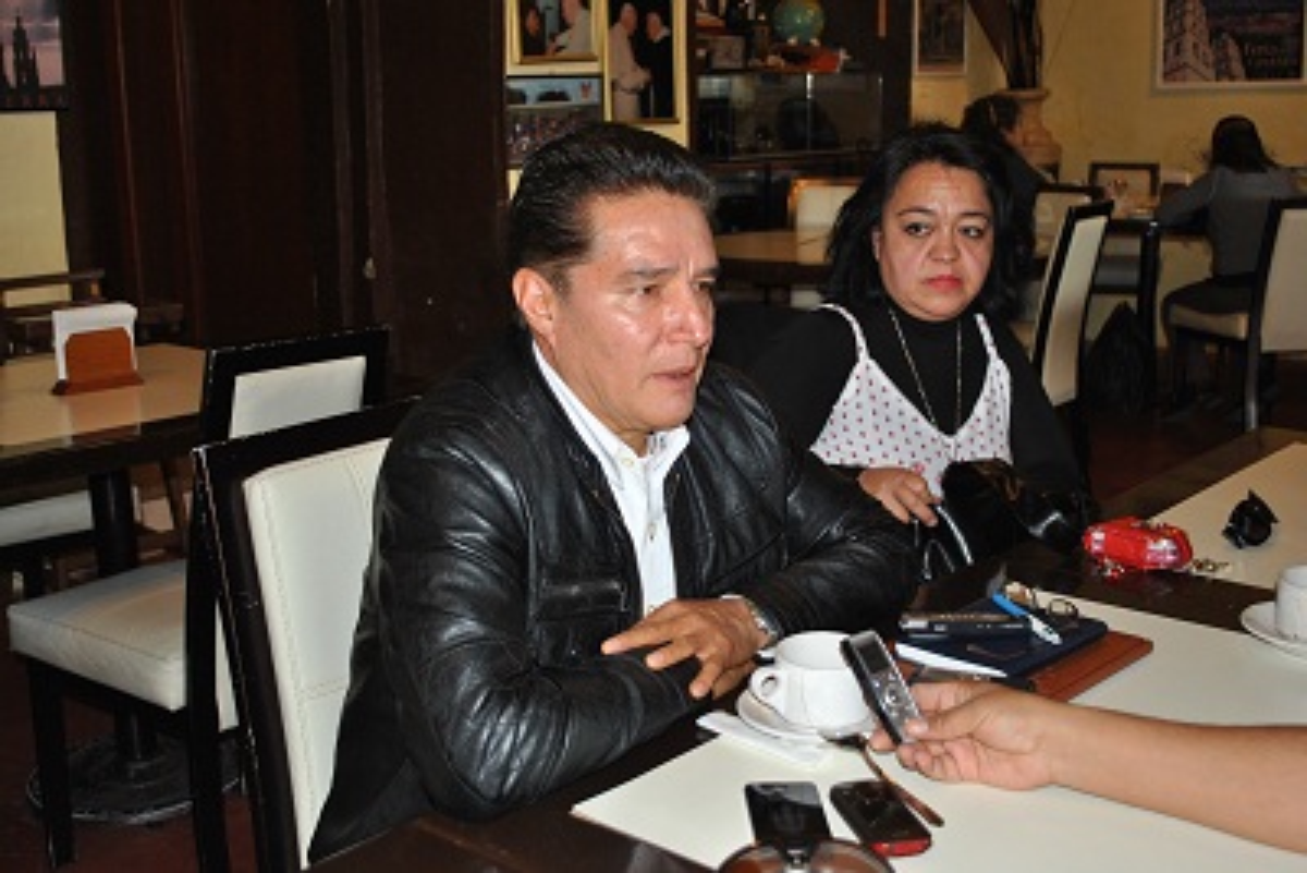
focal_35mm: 44
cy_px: 436
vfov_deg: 30.9
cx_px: 654
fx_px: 1580
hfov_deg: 44.9
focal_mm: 29
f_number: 4.5
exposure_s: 1/60
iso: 200
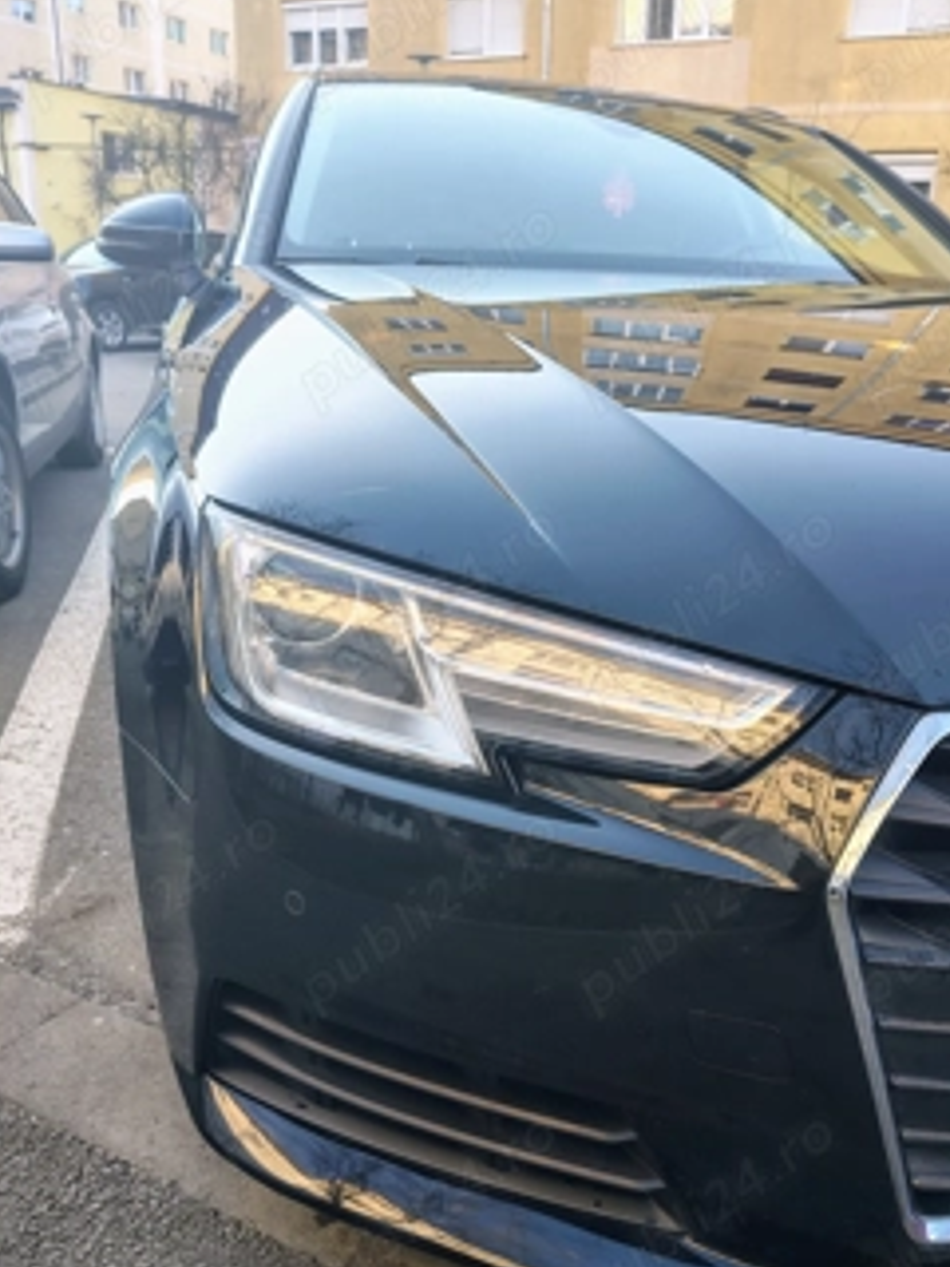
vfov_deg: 59.9
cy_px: 673
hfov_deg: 46.6
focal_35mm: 30
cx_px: 566
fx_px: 1098
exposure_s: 1/100
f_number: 1.8
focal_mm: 5.56
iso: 115
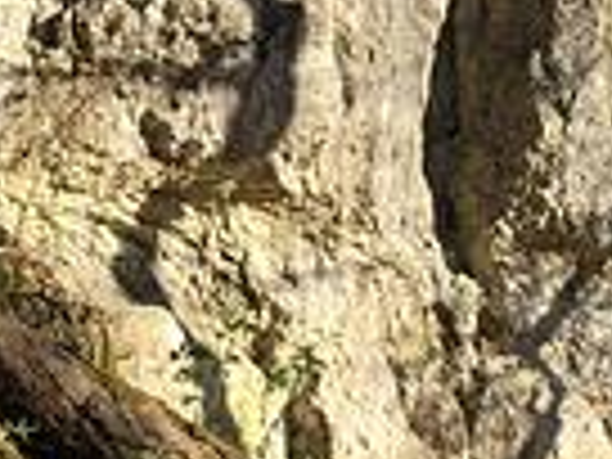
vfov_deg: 14.1
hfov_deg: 18.9
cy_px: -38
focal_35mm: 103
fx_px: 1821
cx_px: 464
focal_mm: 3.99
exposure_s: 1/787
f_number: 1.8
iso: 20
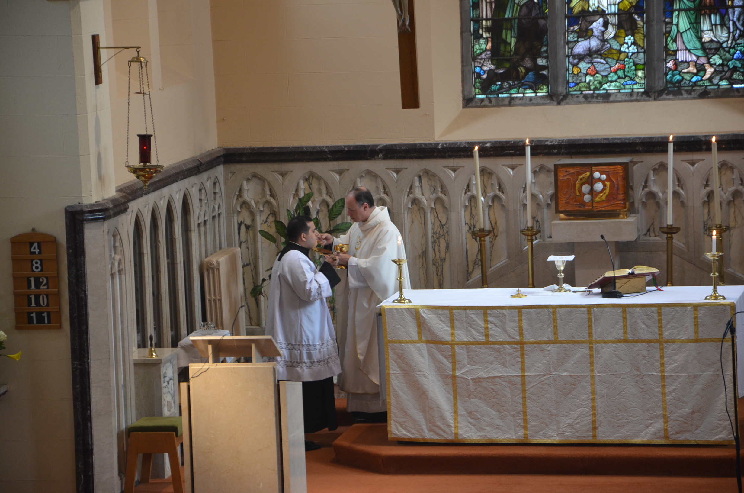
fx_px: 3248
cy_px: 246
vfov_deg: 8.7
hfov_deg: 13.1
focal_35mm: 158
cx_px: 372
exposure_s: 1/30
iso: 800
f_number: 5.6
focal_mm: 105
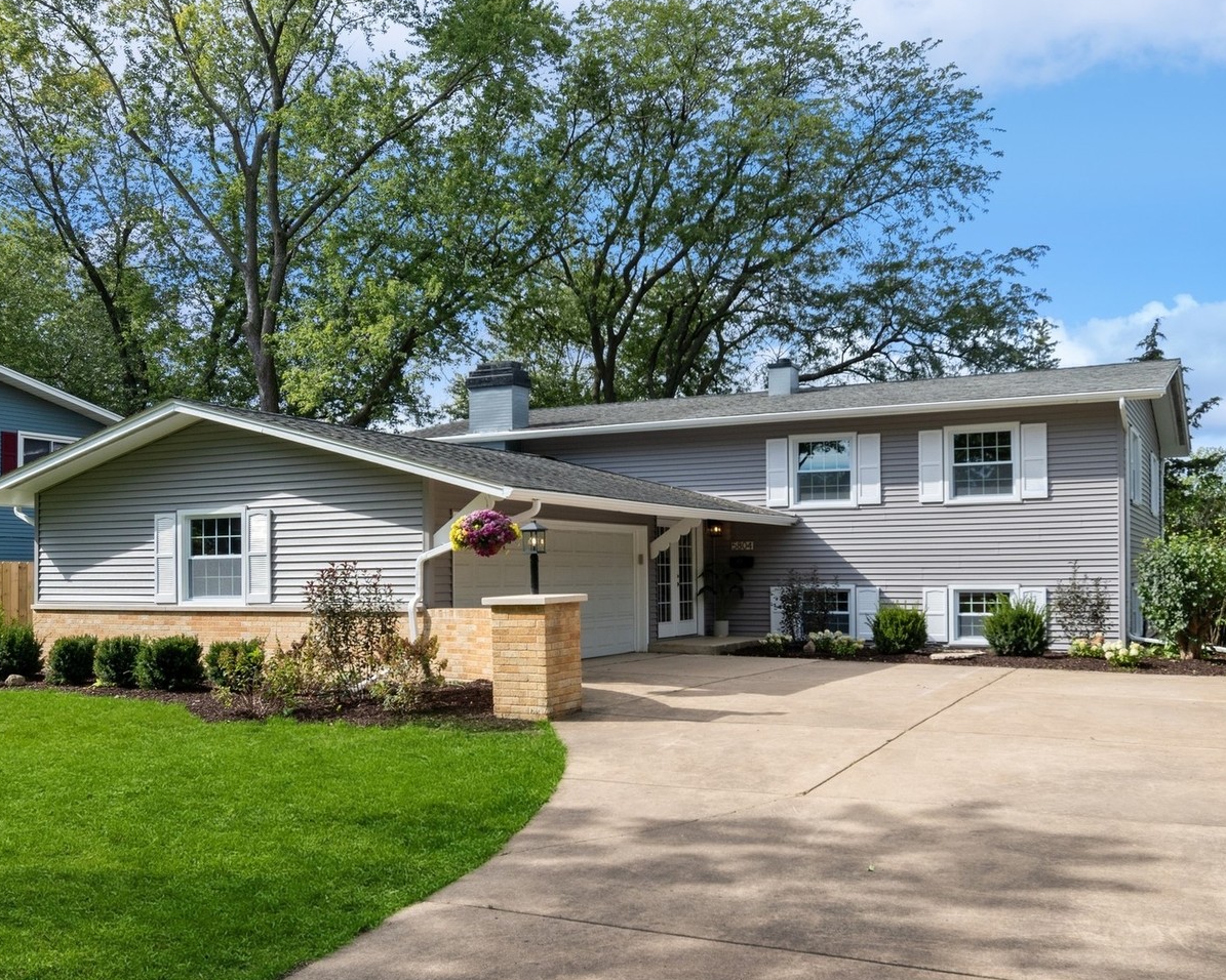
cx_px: 722
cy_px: 522
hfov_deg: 60.7
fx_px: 1039
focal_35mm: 29
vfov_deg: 50.5
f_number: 8
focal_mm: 15
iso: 320
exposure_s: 1/640
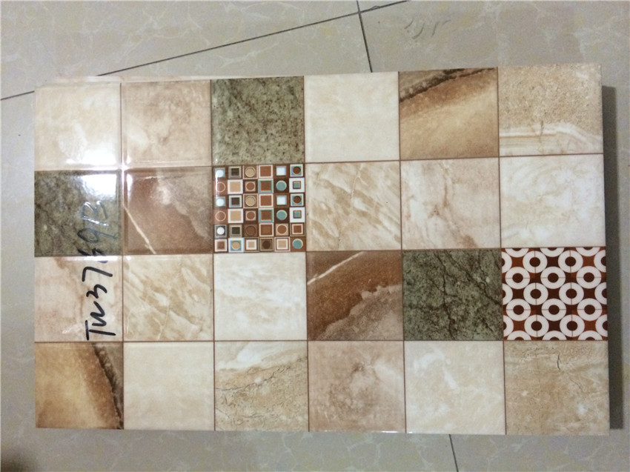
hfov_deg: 61.7
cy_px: 236
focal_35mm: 29
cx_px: 315
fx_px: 528
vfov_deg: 48.2
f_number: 2.2
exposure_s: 1/25
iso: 250
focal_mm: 4.15
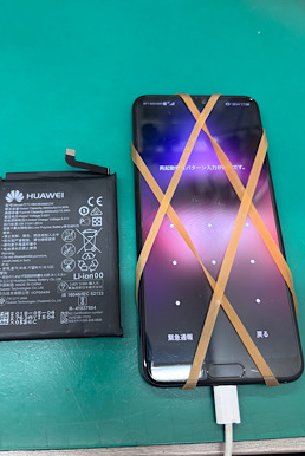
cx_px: 138
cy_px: 222
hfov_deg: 46.4
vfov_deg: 65.4
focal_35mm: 28
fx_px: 355
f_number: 1.6
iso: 80
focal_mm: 5.96
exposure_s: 1/50
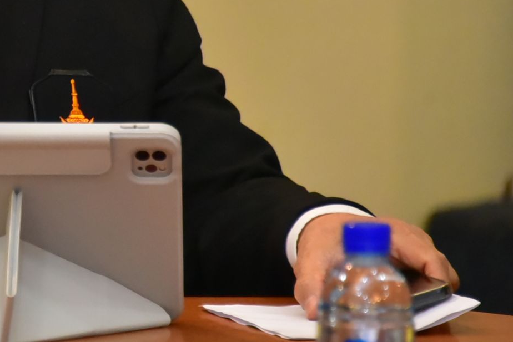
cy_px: -38
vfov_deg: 2.2
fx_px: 8867
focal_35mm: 622
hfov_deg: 3.3
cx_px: -125
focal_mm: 230
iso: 8000
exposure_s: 1/200
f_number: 6.3
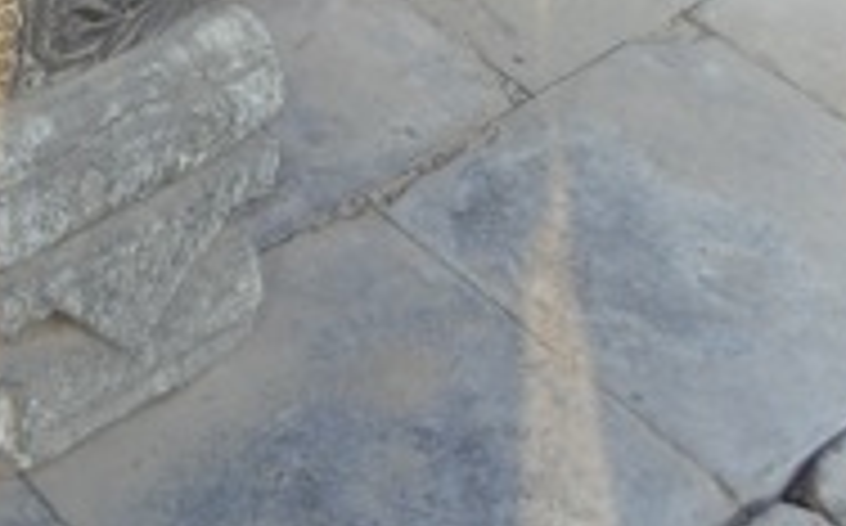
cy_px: 54
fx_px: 2234
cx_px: -40
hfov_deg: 20.6
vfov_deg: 13.3
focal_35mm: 97
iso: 80
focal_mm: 6.6
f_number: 3.5
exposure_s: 1/90
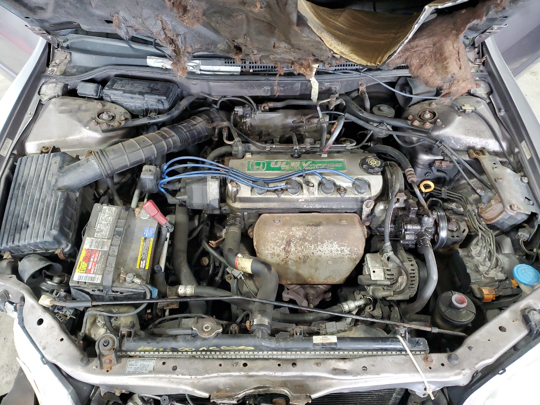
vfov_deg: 53.1
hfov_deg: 67.3
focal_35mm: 26
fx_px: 406
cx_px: 270
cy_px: 202
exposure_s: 1/60.2
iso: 251
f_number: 1.5
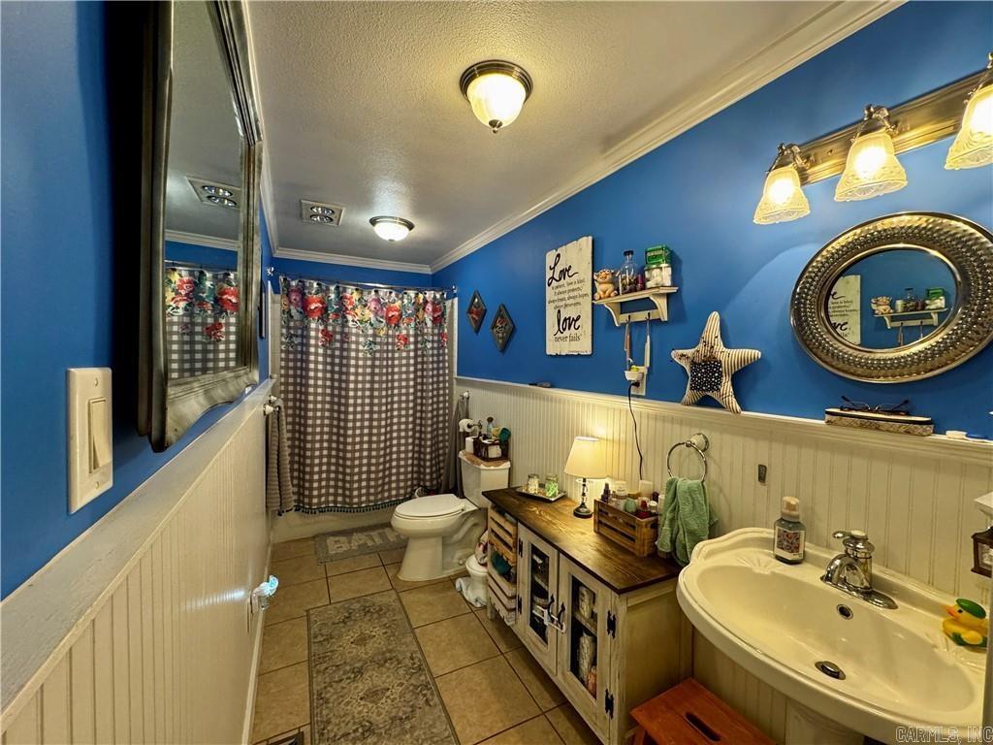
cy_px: 372
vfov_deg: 85.7
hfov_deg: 102.1
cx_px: 496
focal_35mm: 14
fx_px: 402
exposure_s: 1/60
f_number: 2.2
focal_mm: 2.22
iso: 250
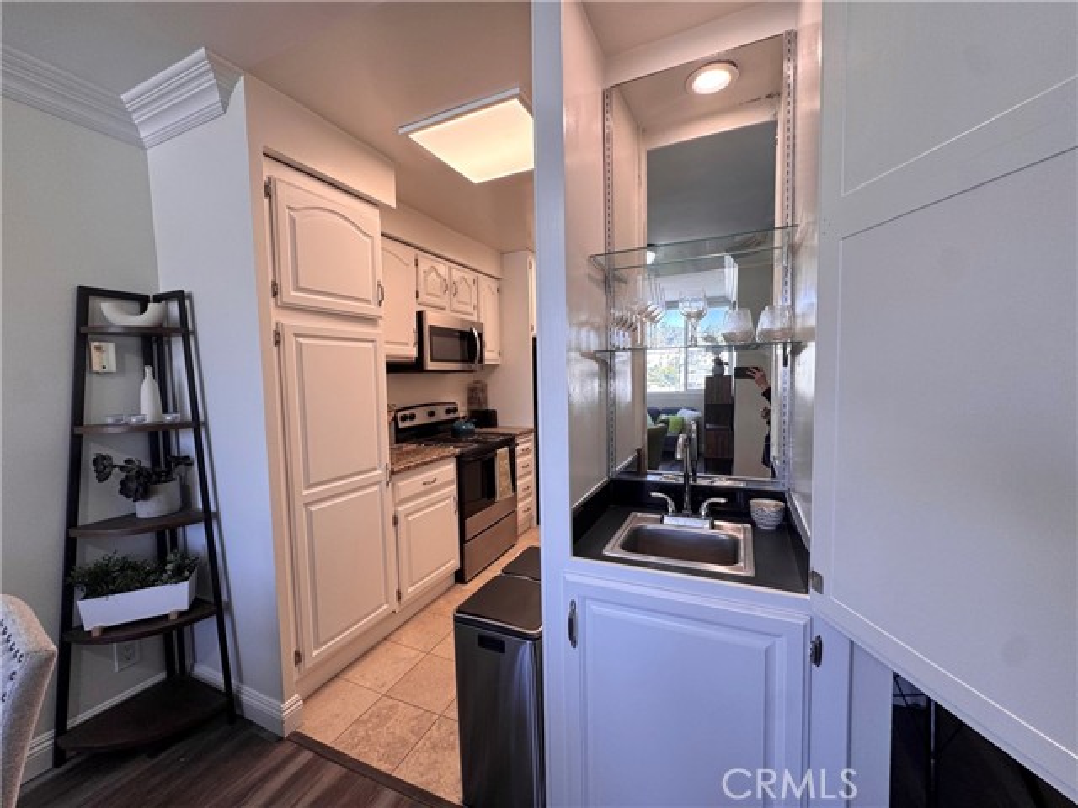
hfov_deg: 102.1
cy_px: 404
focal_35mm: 14
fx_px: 436
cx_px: 539
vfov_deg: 85.7
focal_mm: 2.22
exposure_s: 1/120
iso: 80
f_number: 2.2
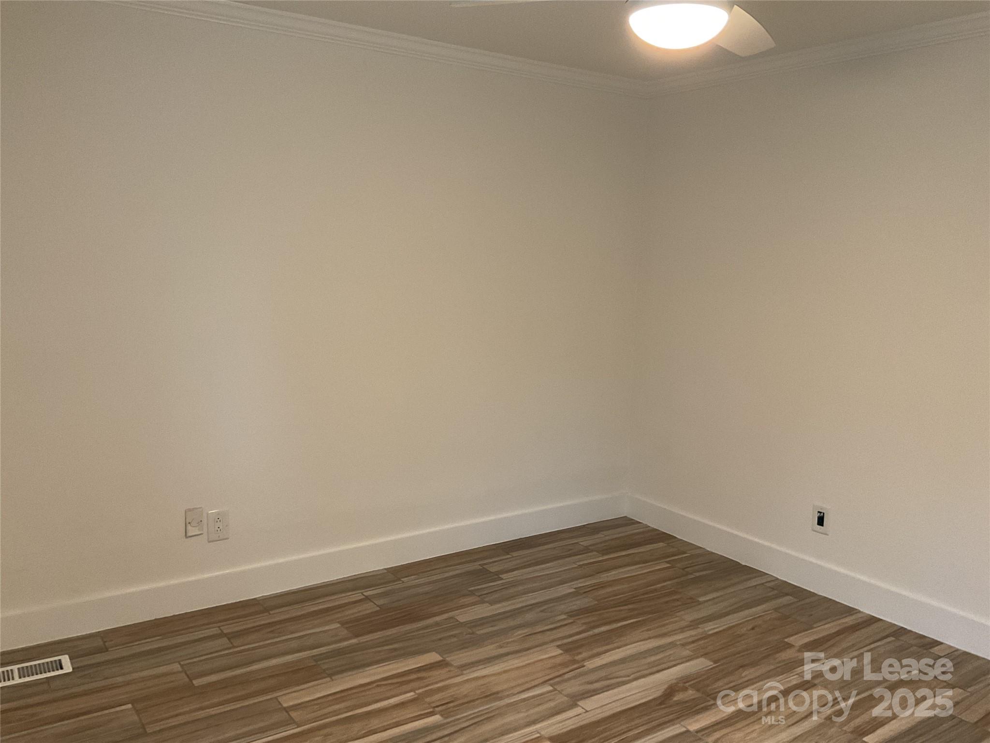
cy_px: 372
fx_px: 829
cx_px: 495
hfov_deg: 61.7
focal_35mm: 29
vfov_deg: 48.2
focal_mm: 3
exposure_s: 1/60
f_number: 1.8
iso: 160
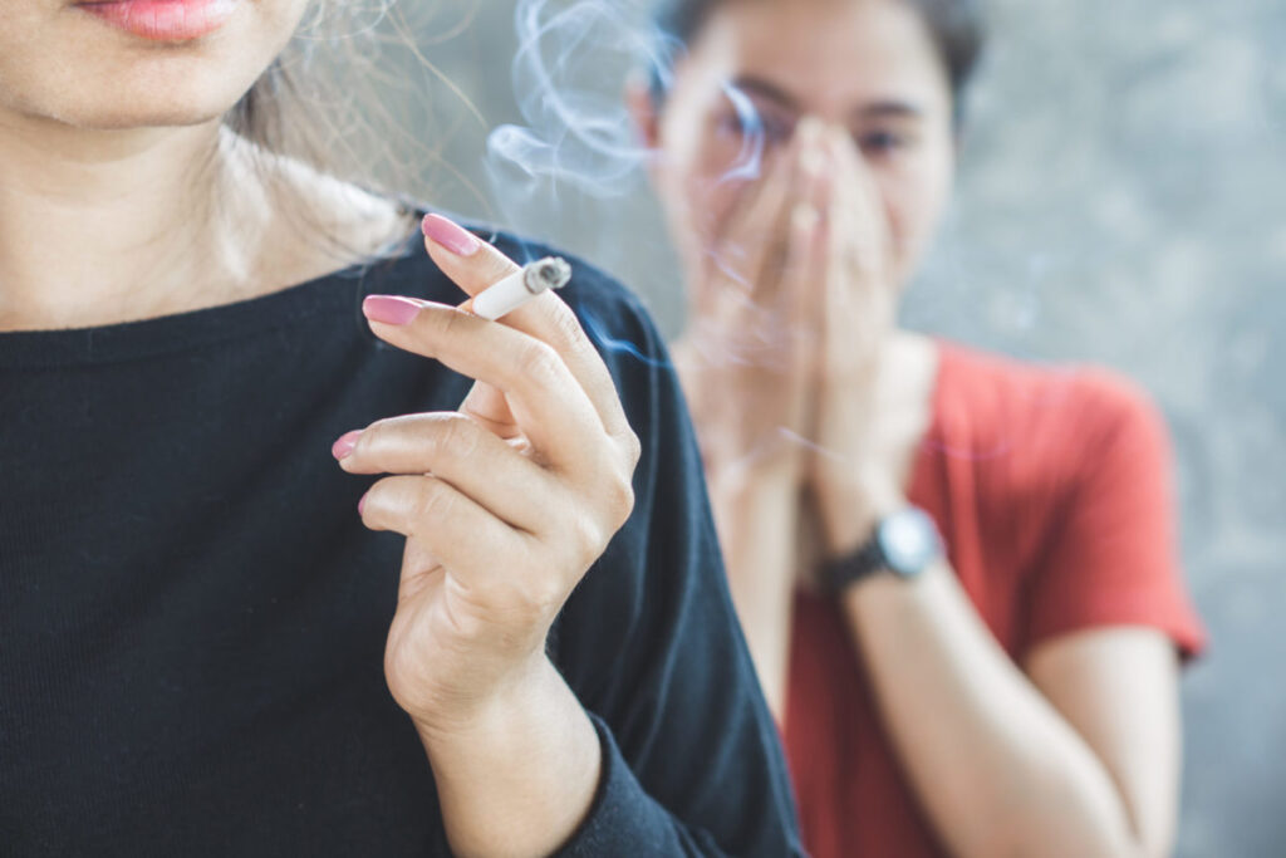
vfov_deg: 18.2
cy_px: 429
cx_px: 643
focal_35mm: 75
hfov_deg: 27.0
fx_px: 2679
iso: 100
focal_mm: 50
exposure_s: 1/30
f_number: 2.8
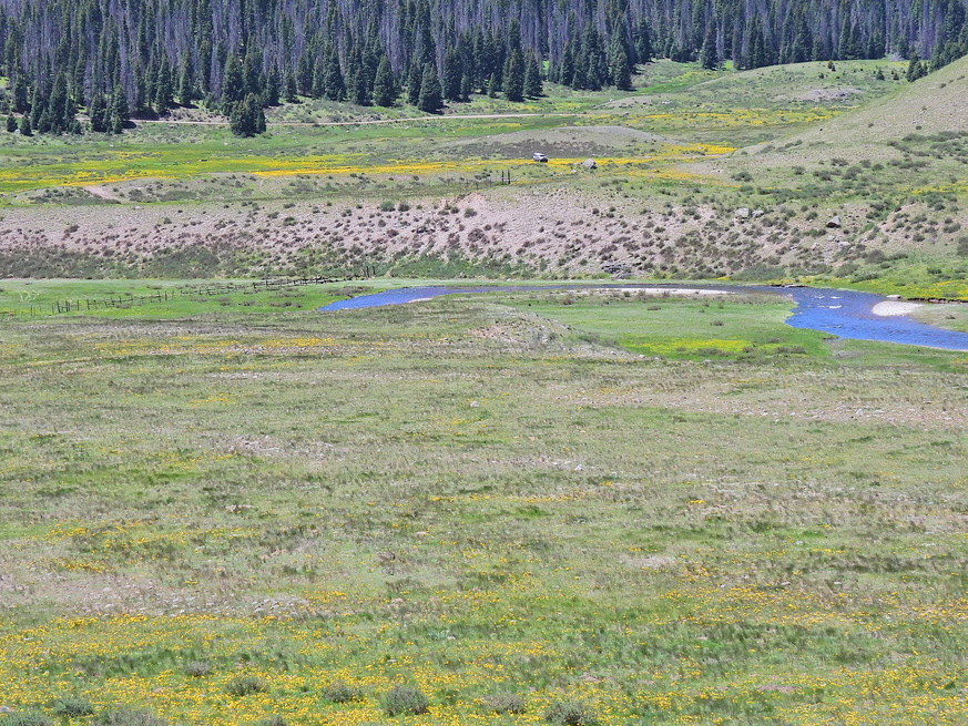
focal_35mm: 88
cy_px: 264
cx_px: 390
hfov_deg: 22.2
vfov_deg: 16.8
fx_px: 2461
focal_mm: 10.7
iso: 100
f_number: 3.5
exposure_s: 1/800
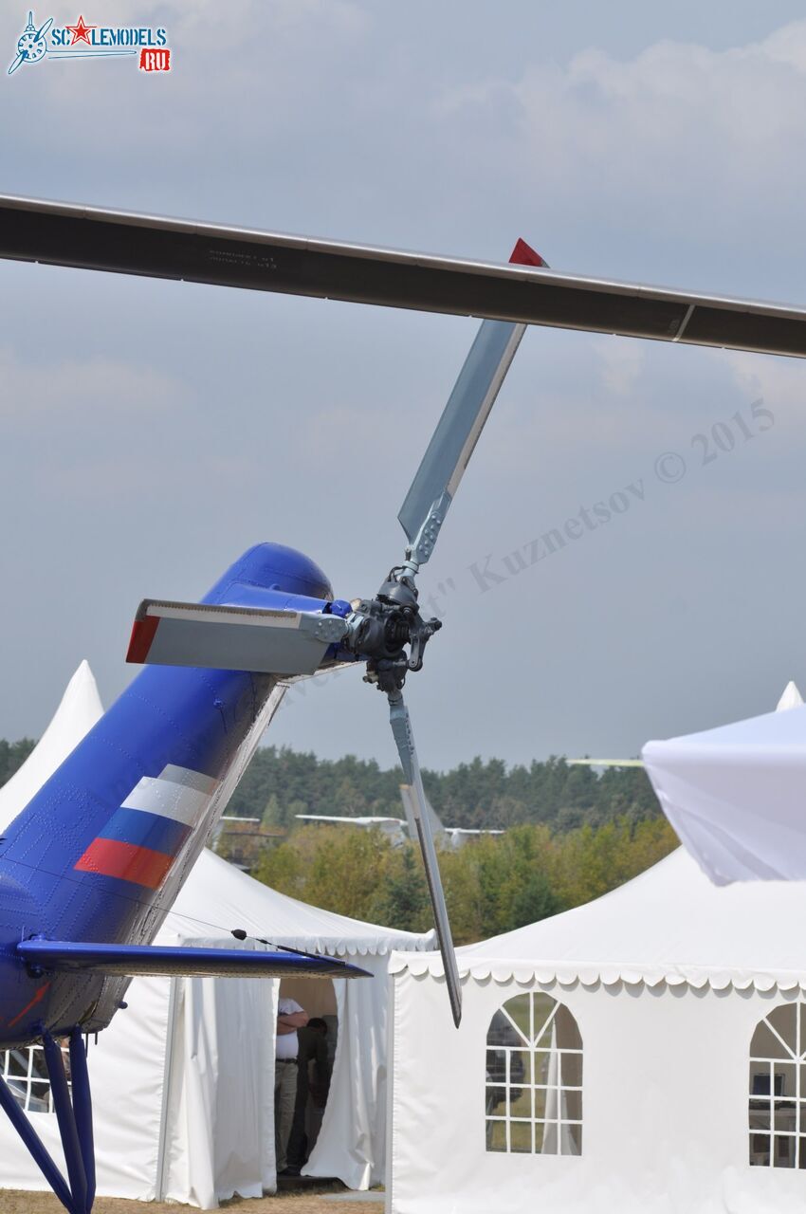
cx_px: 403
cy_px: 607
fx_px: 5556
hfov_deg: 8.3
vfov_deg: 12.5
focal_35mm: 165
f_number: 8
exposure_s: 1/640
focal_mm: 110
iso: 200
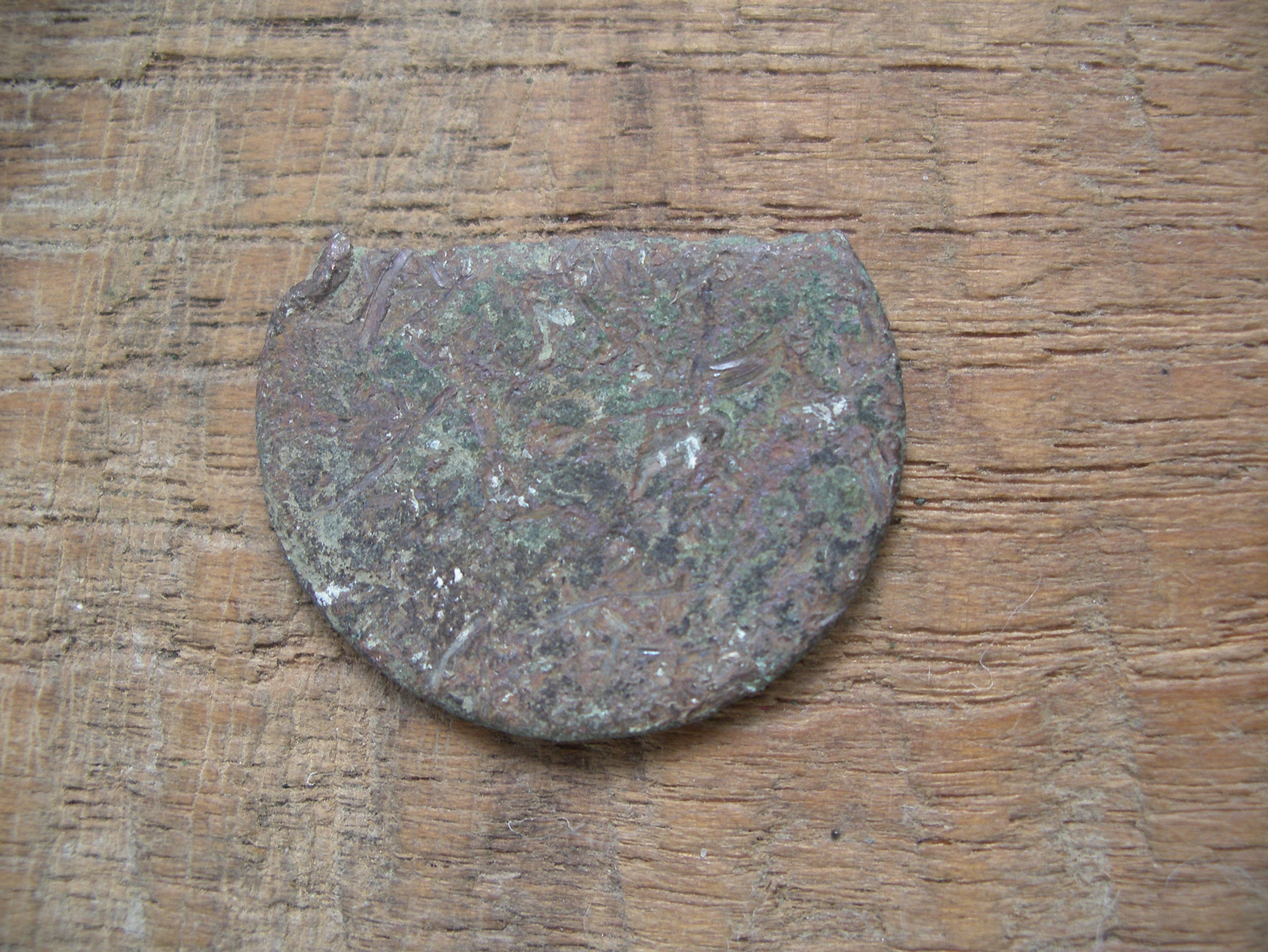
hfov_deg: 50.1
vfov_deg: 38.7
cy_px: 476
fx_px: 1356
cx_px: 634
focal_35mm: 37
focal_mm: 7.8
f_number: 2.8
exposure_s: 1/40
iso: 160
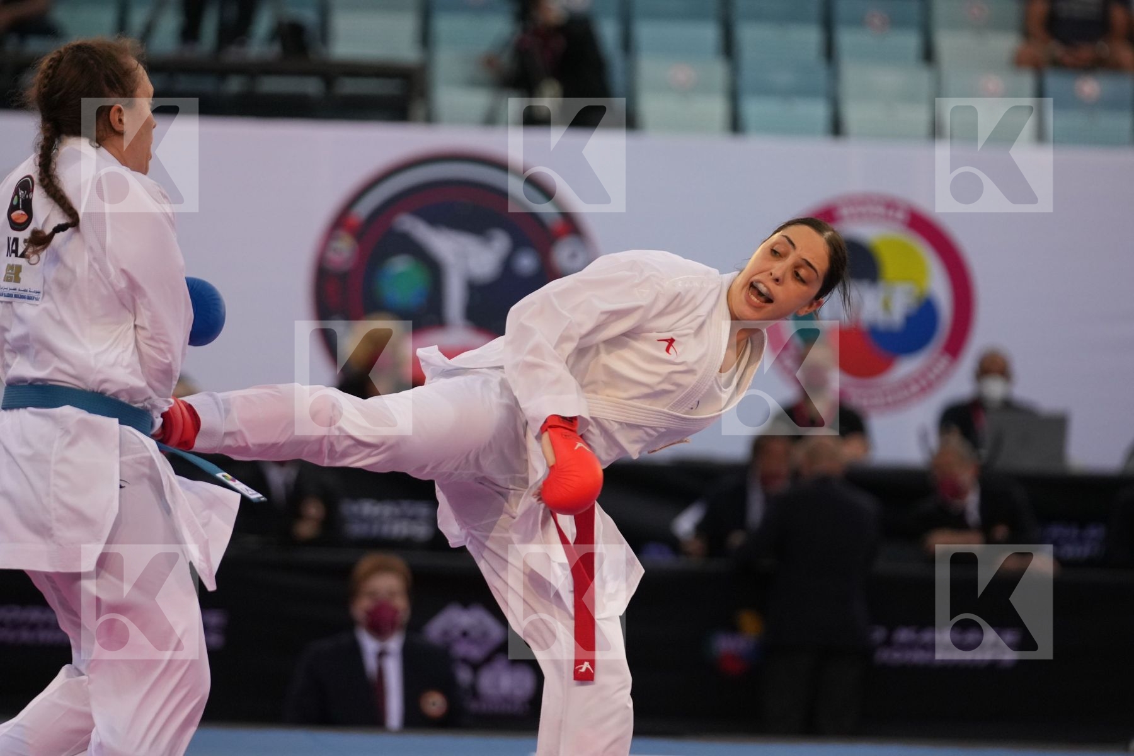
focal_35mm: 271
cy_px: 378
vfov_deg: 5.1
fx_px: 8536
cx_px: 567
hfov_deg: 7.6
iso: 1600
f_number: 2.8
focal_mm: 181
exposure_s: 1/1000
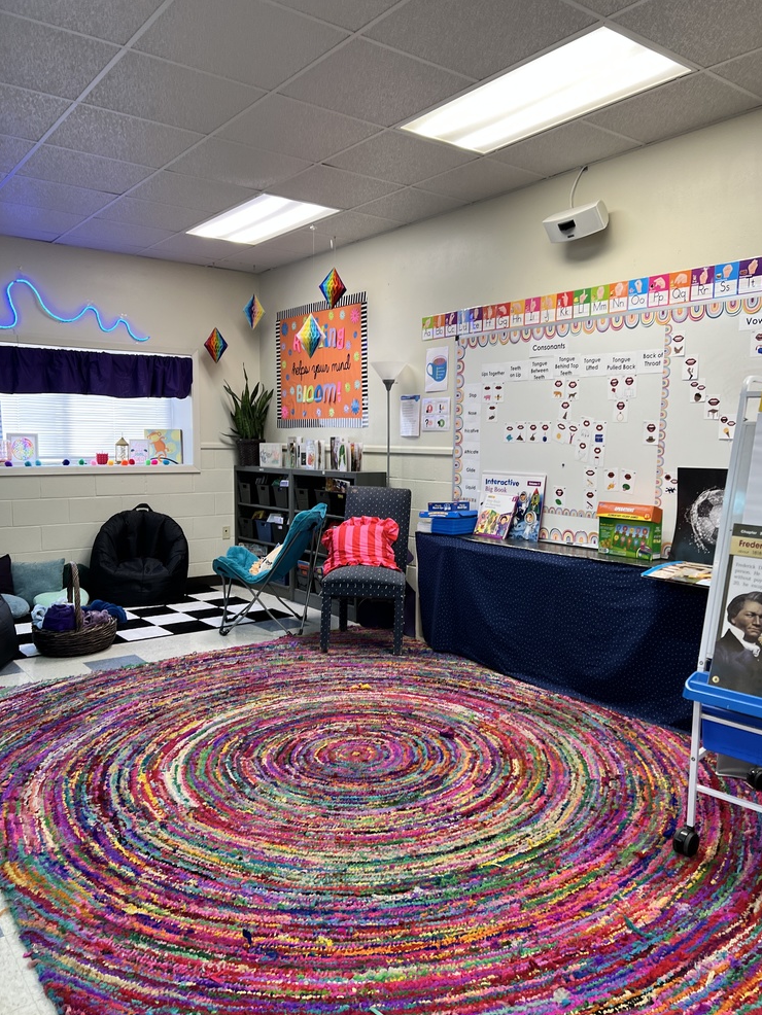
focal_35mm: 27
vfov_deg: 65.3
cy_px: 510
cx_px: 393
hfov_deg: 51.4
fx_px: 792
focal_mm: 5.7
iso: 64
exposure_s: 1/60
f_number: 1.5
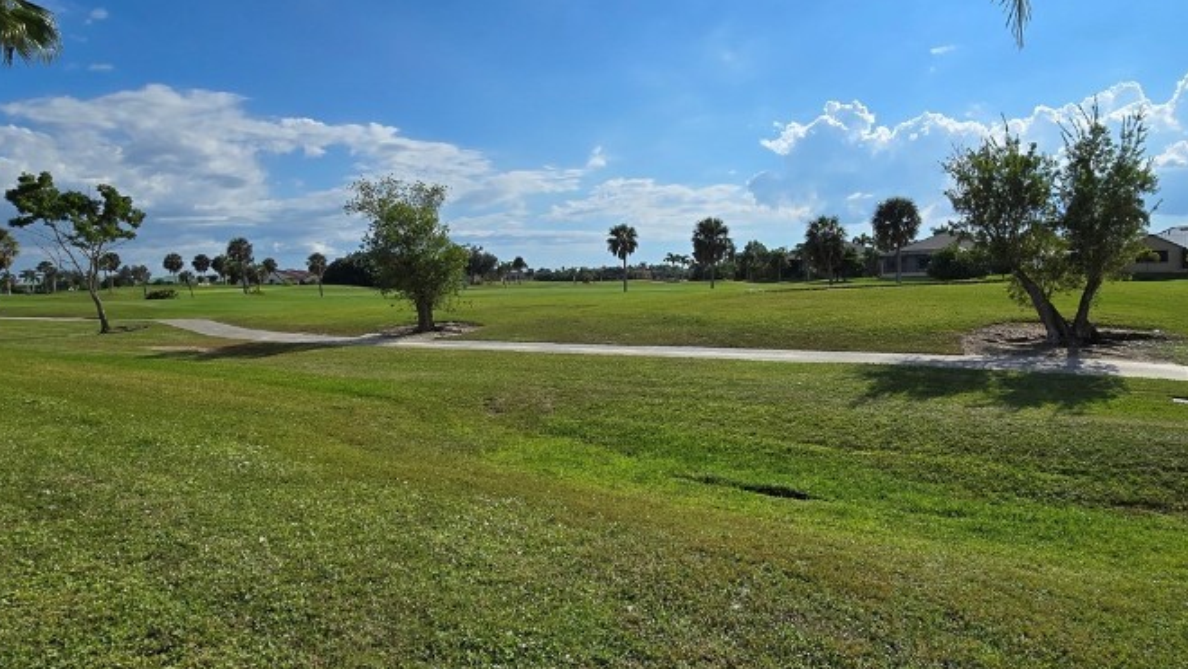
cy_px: 299
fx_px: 693
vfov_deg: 51.4
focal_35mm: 22
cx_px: 671
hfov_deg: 80.8
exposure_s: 1/5186
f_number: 2.2
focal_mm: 2.2
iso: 50
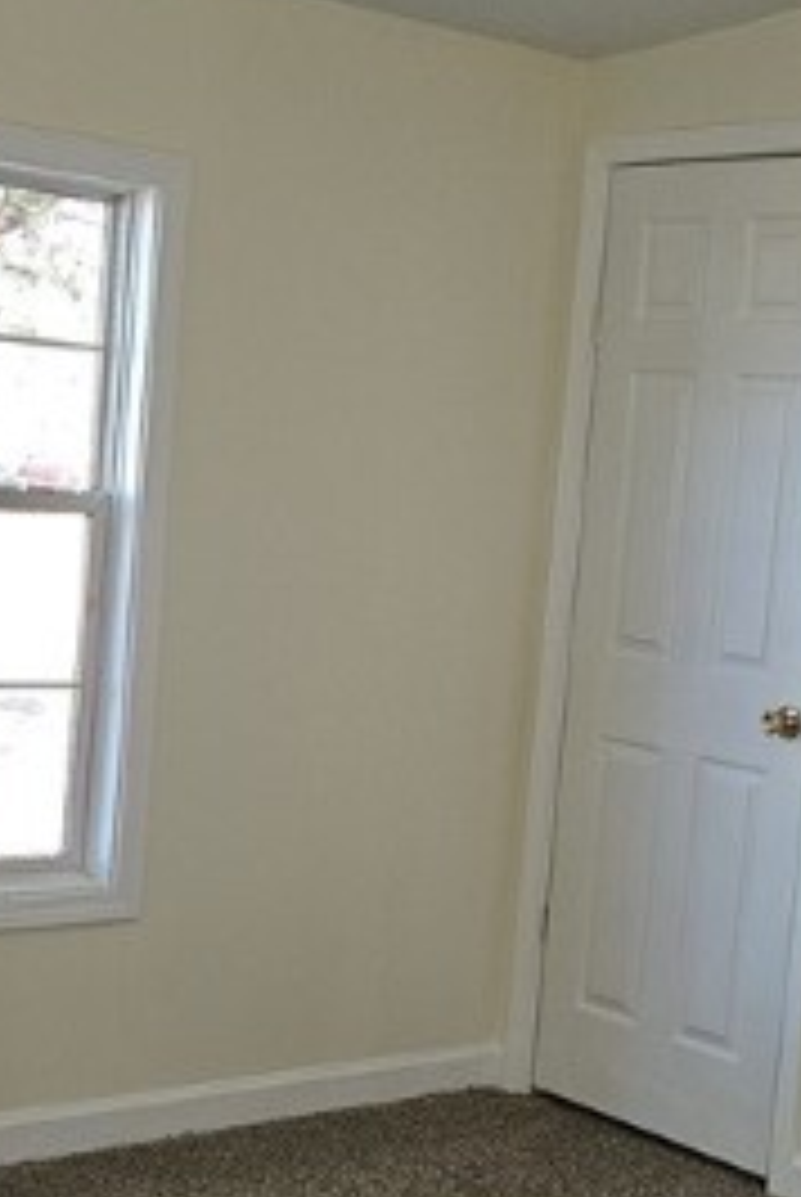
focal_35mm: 69
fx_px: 2297
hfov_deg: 19.7
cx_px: 508
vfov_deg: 29.1
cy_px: 734
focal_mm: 5.4
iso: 40
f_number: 1.8
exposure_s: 1/60
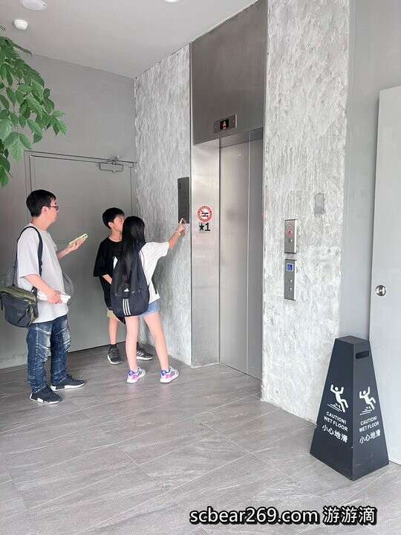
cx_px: 200
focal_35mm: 26
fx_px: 402
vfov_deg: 67.3
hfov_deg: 53.1
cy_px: 268
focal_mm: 5.7
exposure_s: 1/60
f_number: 1.5
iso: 200
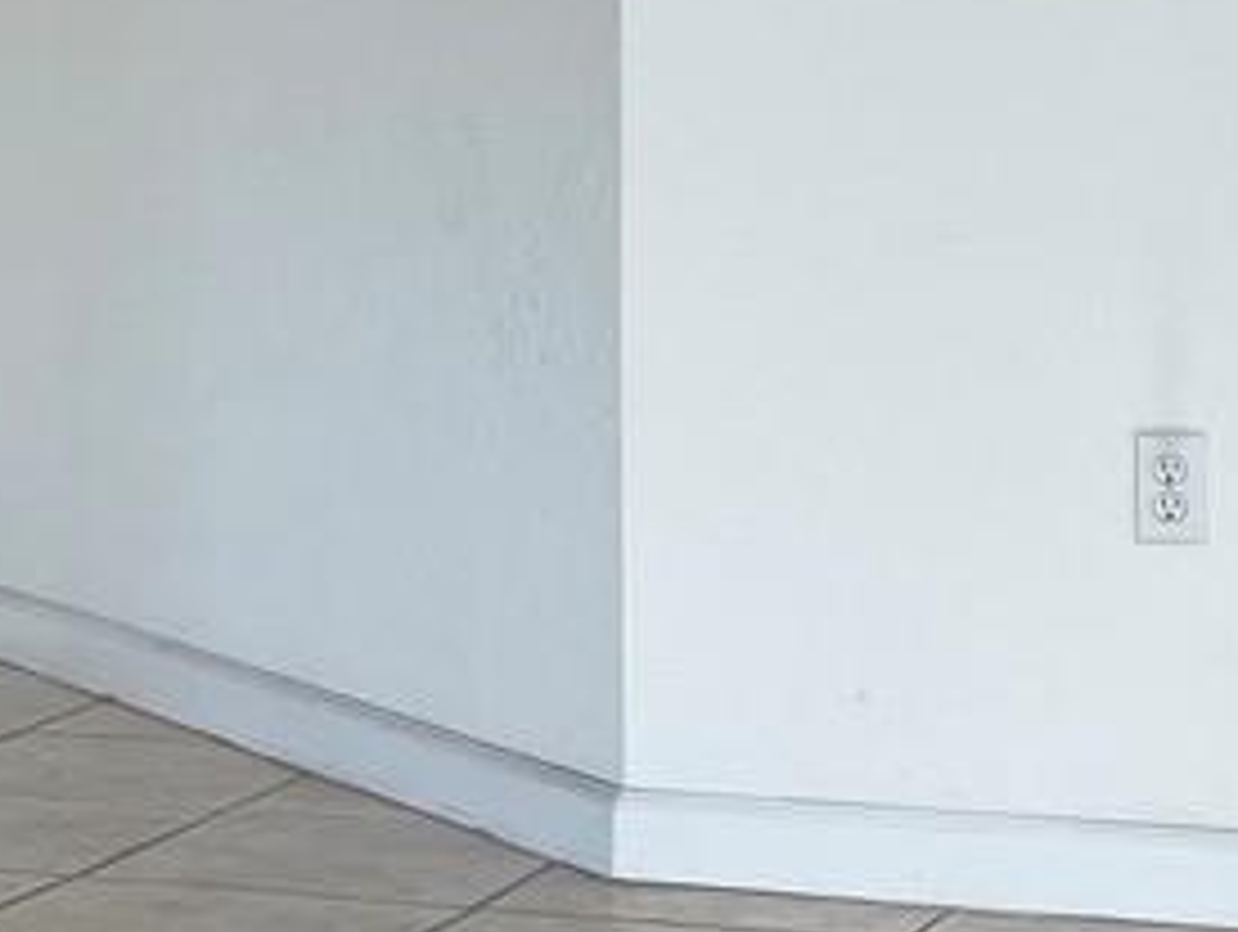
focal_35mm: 151
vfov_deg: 9.8
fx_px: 5407
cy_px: 185
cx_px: -72
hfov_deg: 12.9
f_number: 1.6
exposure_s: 1/136
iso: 32
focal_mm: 4.2
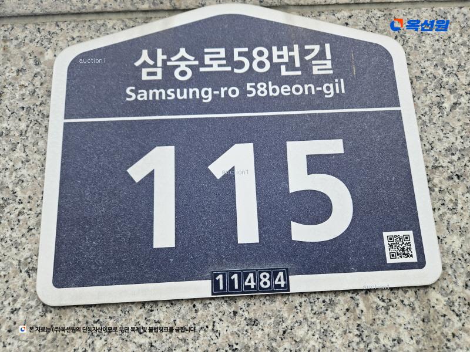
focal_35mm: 23
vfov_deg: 58.9
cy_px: 176
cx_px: 235
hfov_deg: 73.9
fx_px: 312
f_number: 1.8
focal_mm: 5.4
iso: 50
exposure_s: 1/385
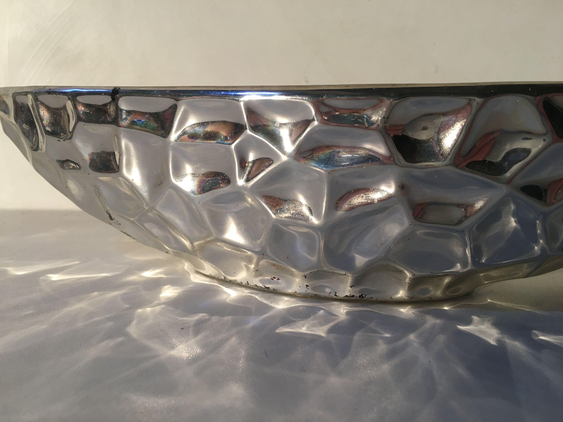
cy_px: 211
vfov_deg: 48.2
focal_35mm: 29
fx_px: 472
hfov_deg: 61.7
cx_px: 282
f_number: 2.2
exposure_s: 1/33
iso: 125
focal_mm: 4.15
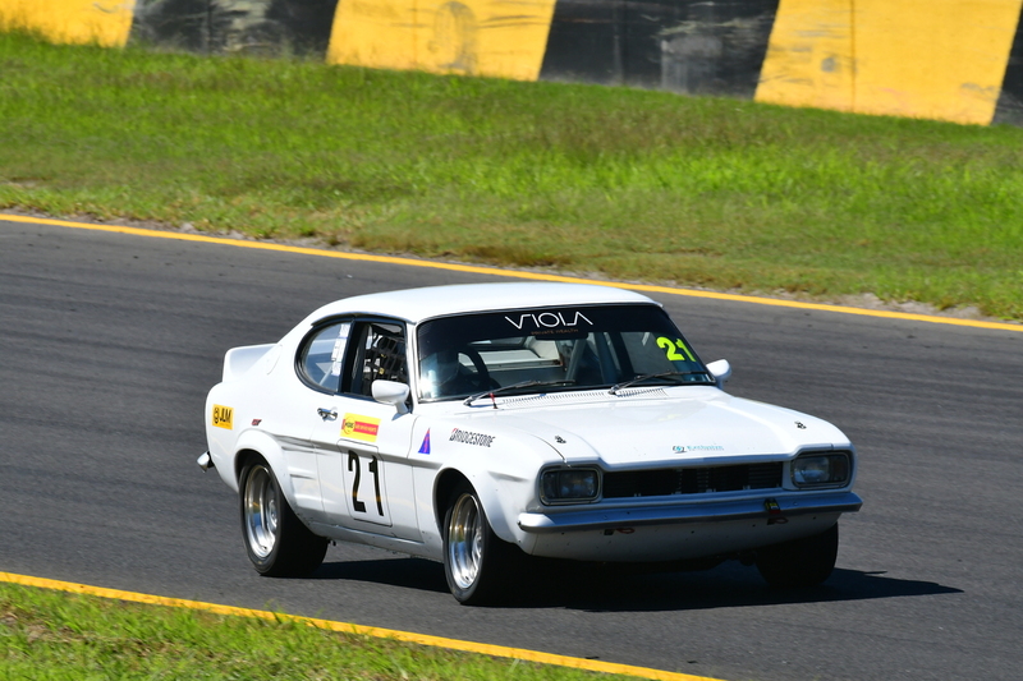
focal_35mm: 750
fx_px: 21307
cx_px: 512
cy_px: 340
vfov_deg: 1.8
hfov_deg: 2.8
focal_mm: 500
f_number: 13
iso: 500
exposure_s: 1/640
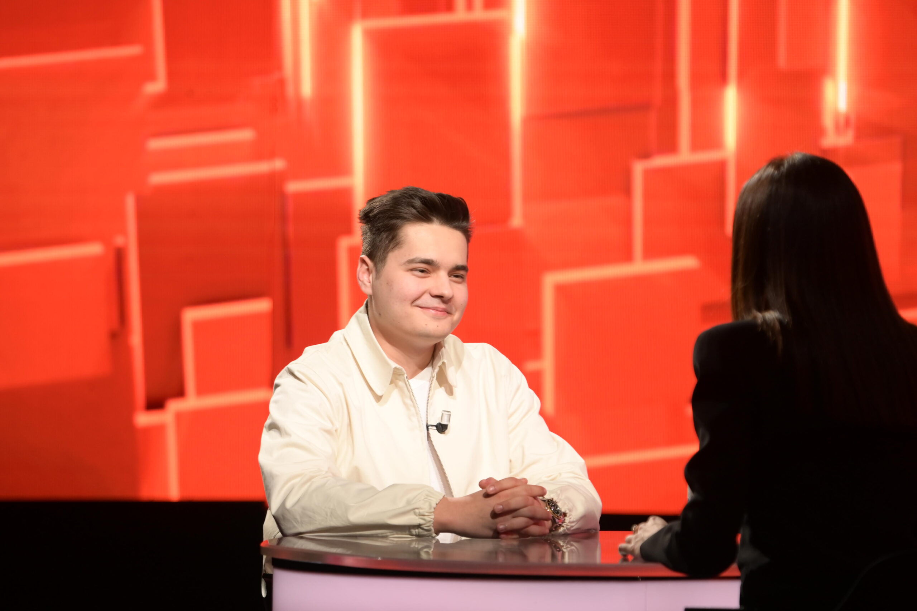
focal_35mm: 247
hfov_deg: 8.3
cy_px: 306
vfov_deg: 5.6
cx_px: 458
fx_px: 6292
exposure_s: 1/250
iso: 640
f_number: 2.8
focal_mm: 165
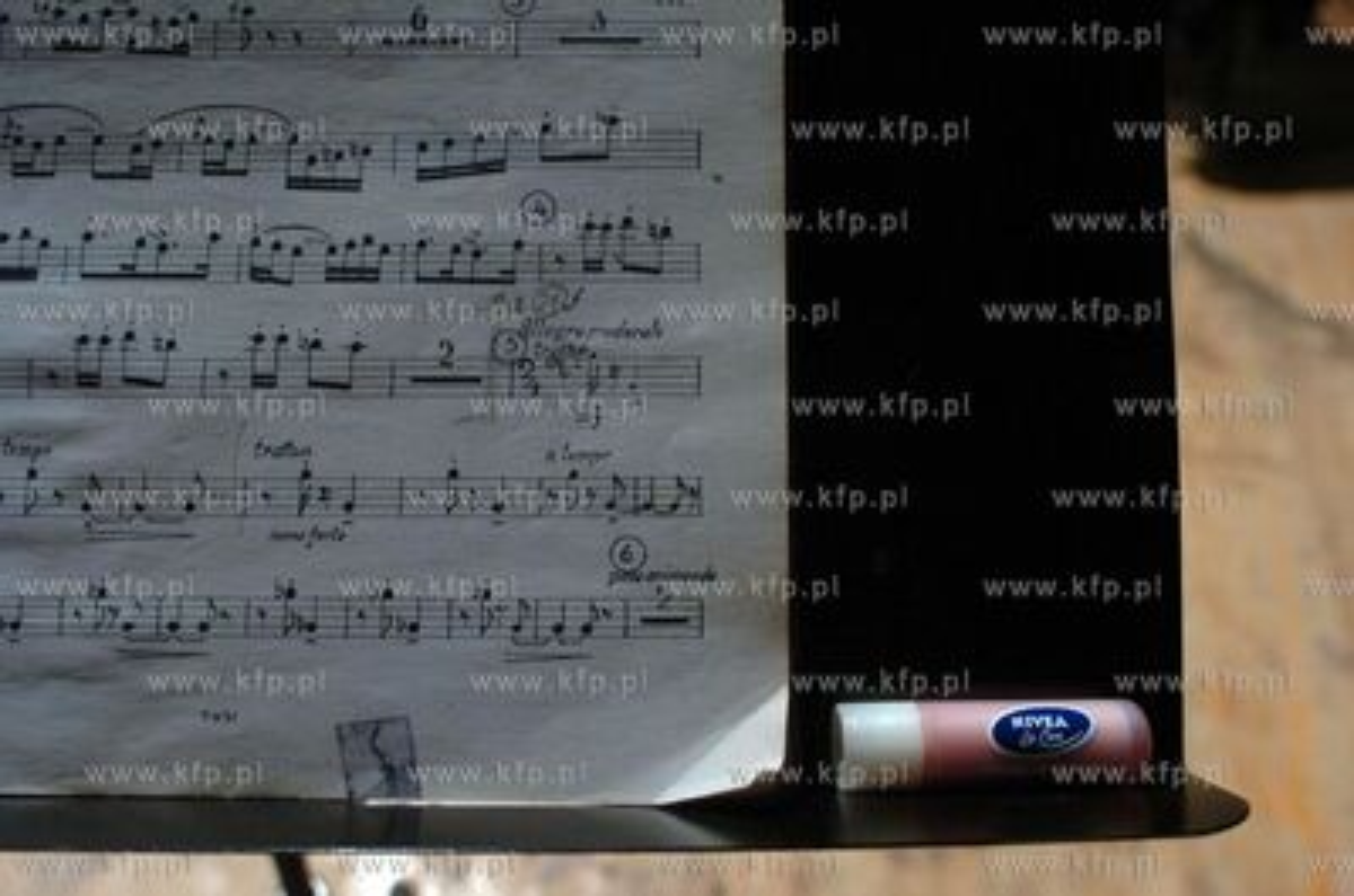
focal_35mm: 30
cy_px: 448
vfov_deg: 43.4
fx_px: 1126
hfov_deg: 62.0
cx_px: 677
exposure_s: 1/40
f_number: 4
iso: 640
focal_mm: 20
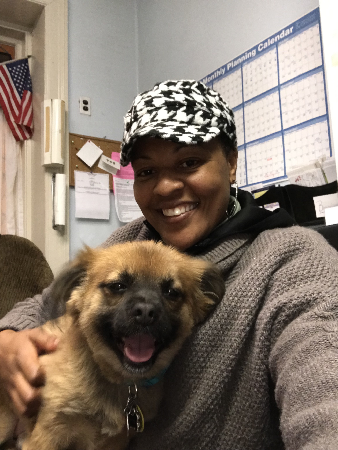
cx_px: 169
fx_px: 416
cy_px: 225
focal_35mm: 32
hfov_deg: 44.2
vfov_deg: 56.8
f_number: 2.2
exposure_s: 1/30
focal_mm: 2.87
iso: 125
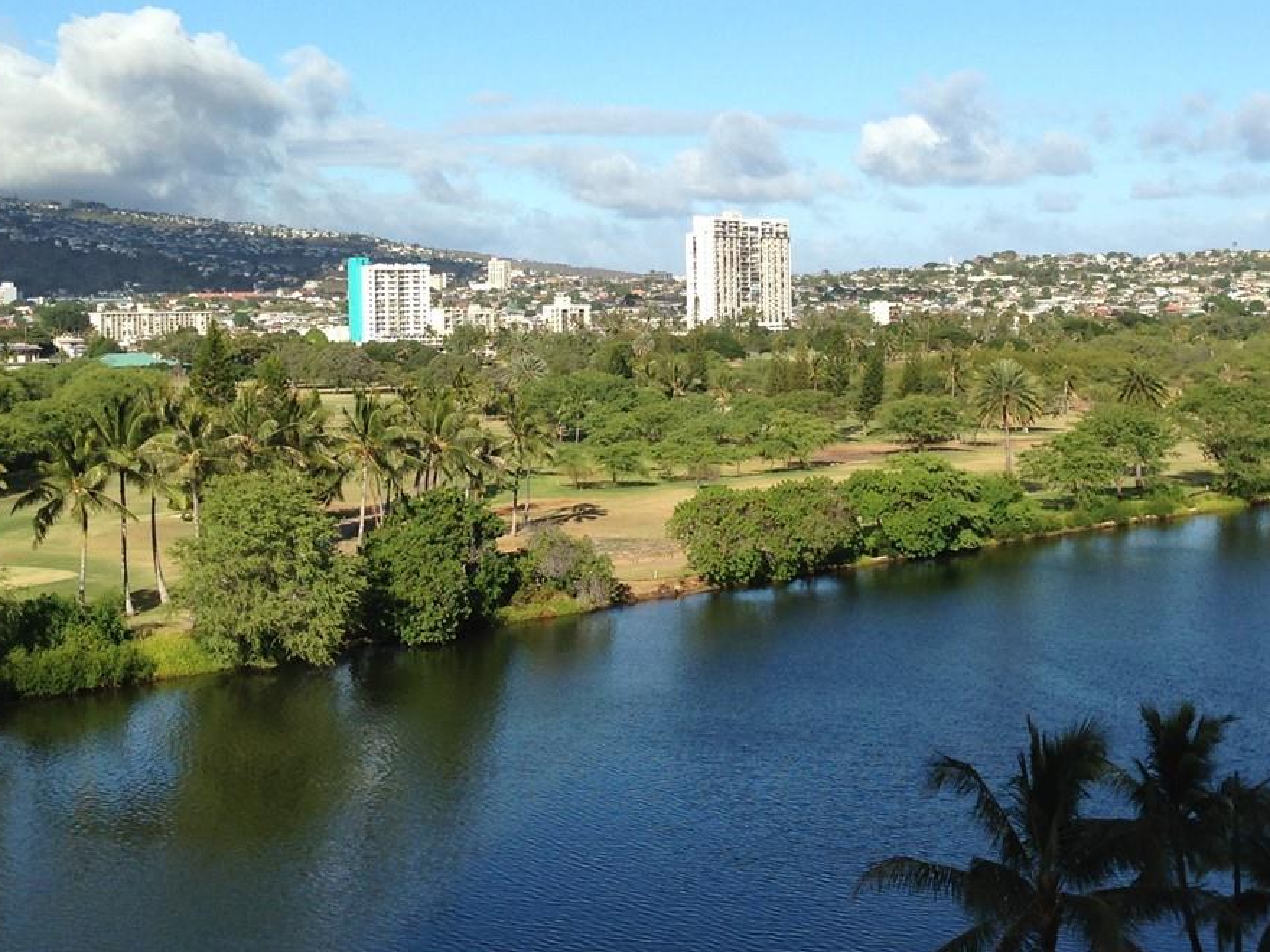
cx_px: 605
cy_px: 352
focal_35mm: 60
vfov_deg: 24.3
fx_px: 2201
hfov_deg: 32.2
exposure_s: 1/1506
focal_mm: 4.13
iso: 50
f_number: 2.4
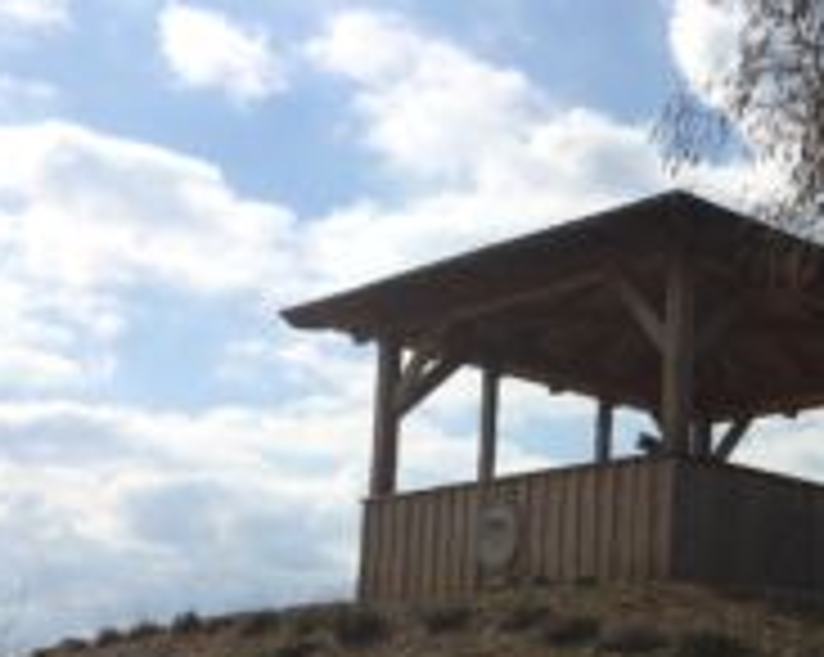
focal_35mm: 62
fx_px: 1510
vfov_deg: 23.8
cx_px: 874
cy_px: 603
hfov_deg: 28.2
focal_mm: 4.15
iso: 32
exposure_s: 1/6849
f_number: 2.2
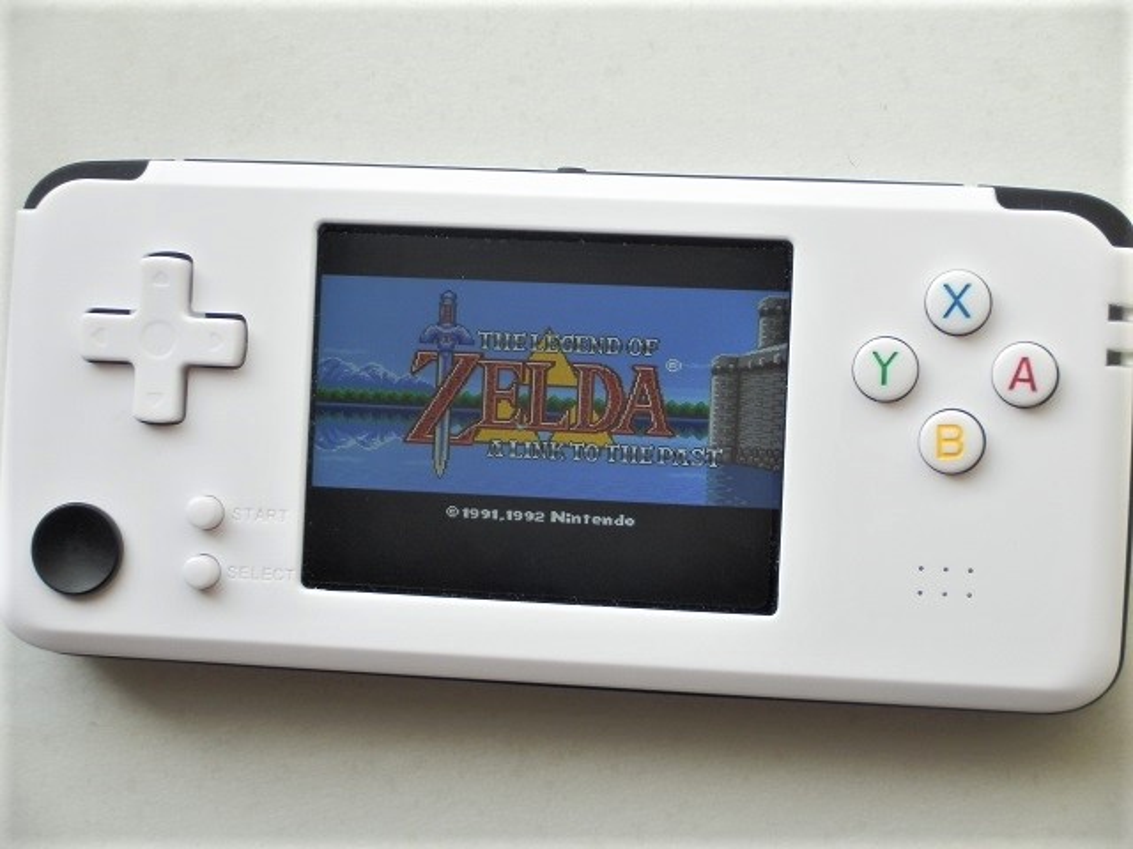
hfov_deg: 20.0
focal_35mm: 98
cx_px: 566
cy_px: 424
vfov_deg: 15.1
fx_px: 3208
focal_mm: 17.4
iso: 200
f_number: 5.2
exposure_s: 1/50
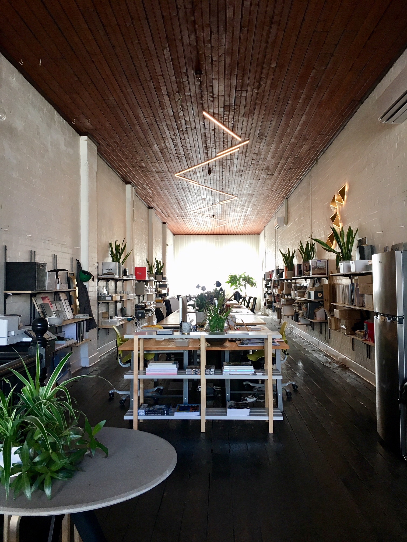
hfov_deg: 48.2
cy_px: 271
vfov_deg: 61.7
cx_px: 204
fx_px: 455
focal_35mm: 29
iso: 32
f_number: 2.2
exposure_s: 1/33
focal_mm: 4.15
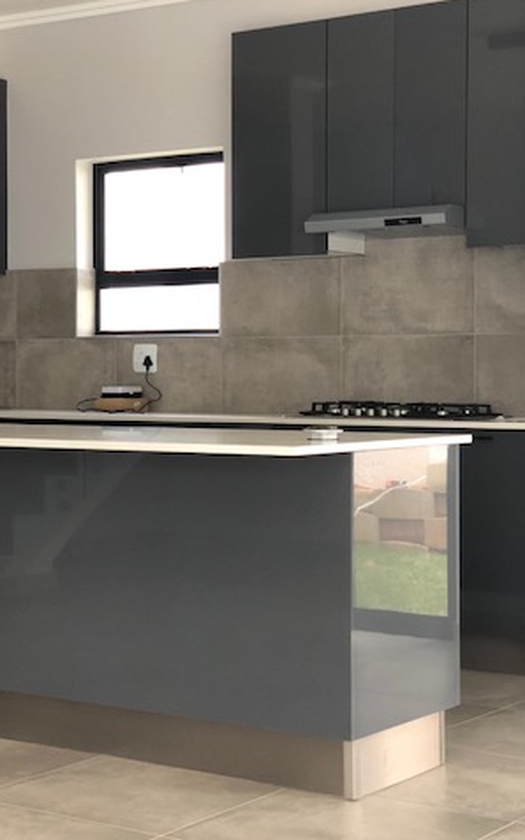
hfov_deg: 17.6
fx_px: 1695
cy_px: 419
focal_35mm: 74
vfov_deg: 27.9
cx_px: 185
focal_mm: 6
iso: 100
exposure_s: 1/60
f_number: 2.4
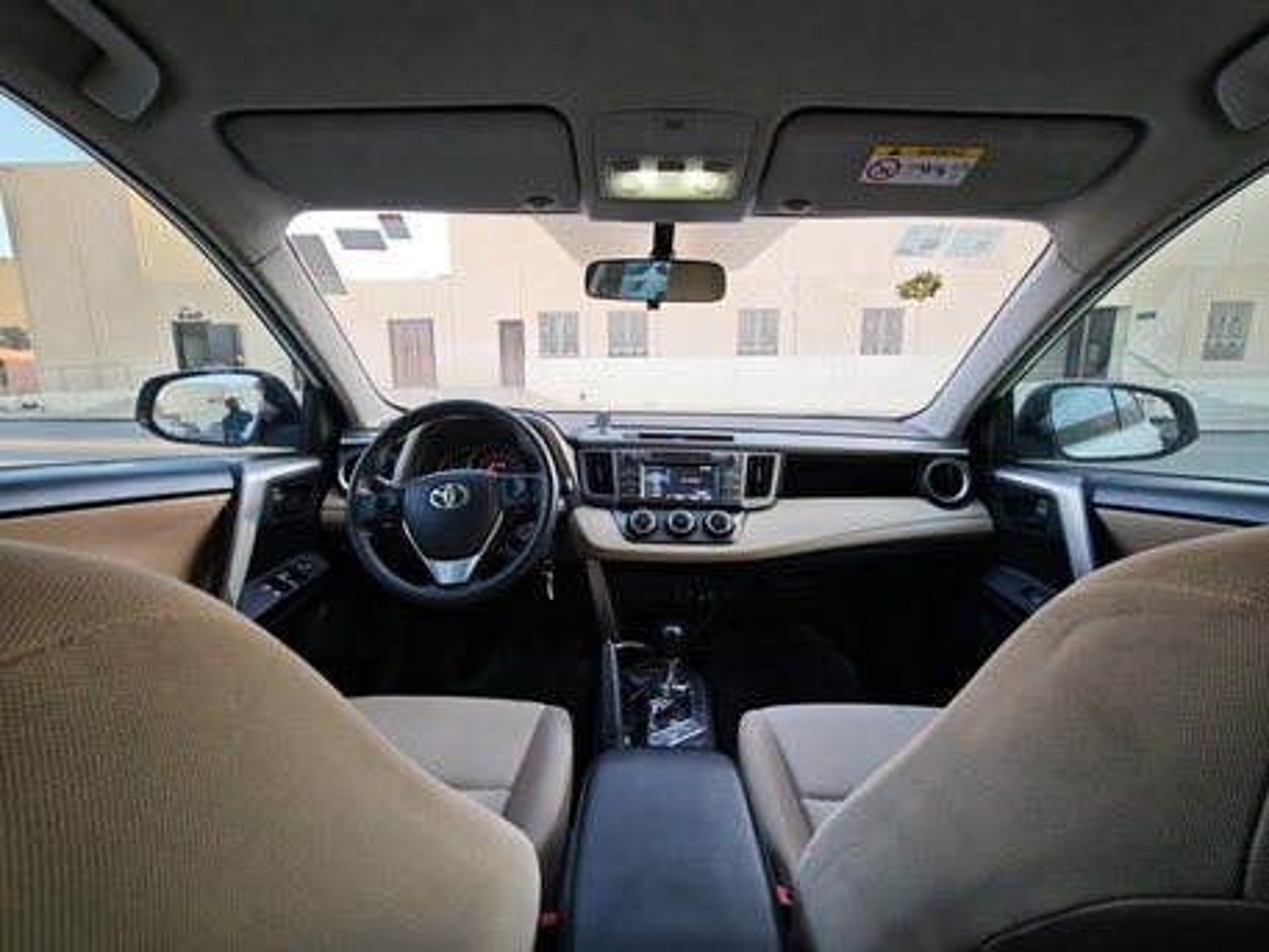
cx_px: 634
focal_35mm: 14
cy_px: 476
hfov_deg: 102.0
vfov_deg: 85.7
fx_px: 513
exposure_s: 1/100
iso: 250
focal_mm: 2.13
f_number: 2.2
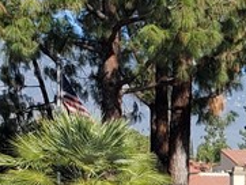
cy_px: 211
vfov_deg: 10.0
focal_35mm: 147
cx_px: 666
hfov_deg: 10.6
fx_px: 1045
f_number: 2.4
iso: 50
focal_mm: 4.3
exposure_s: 1/1354
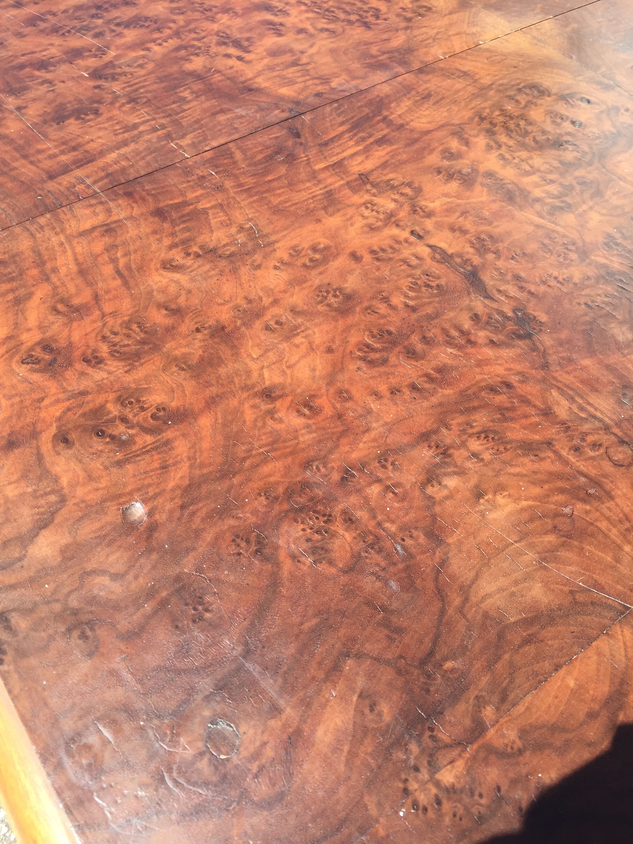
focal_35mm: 29
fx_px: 707
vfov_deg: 61.7
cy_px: 422
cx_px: 316
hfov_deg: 48.2
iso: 32
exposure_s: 1/706
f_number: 2.2
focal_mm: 4.15
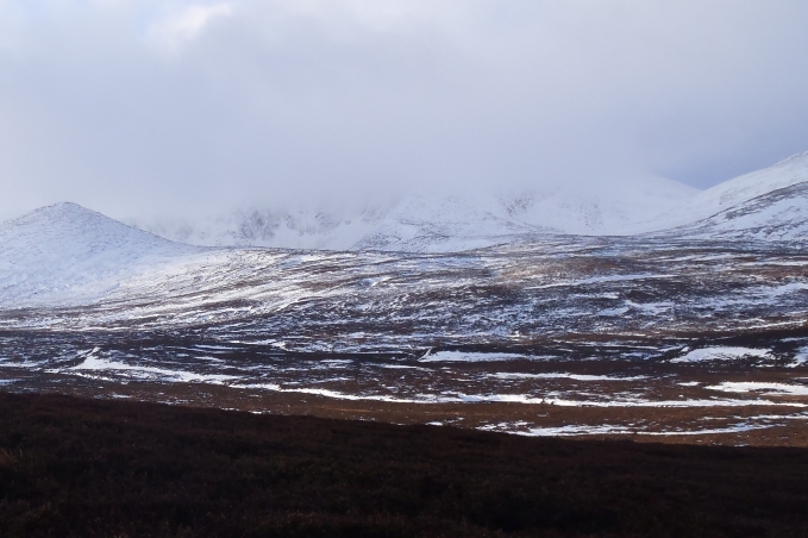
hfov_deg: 41.4
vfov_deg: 29.2
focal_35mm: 46
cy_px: 317
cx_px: 198
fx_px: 1032
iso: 80
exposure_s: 1/250
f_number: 4.5
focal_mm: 5
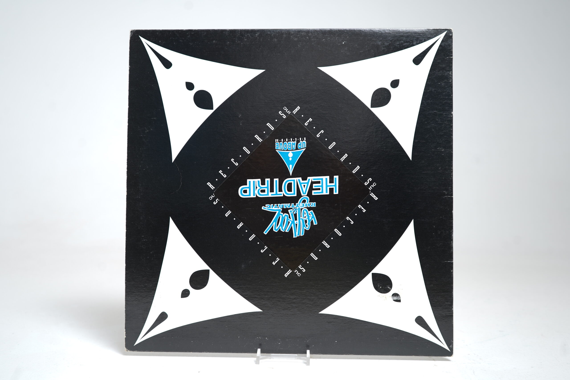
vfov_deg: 40.0
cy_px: 190
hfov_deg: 57.2
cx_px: 285
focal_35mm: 33
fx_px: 522
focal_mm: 33
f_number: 5
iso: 64
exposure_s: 1/4
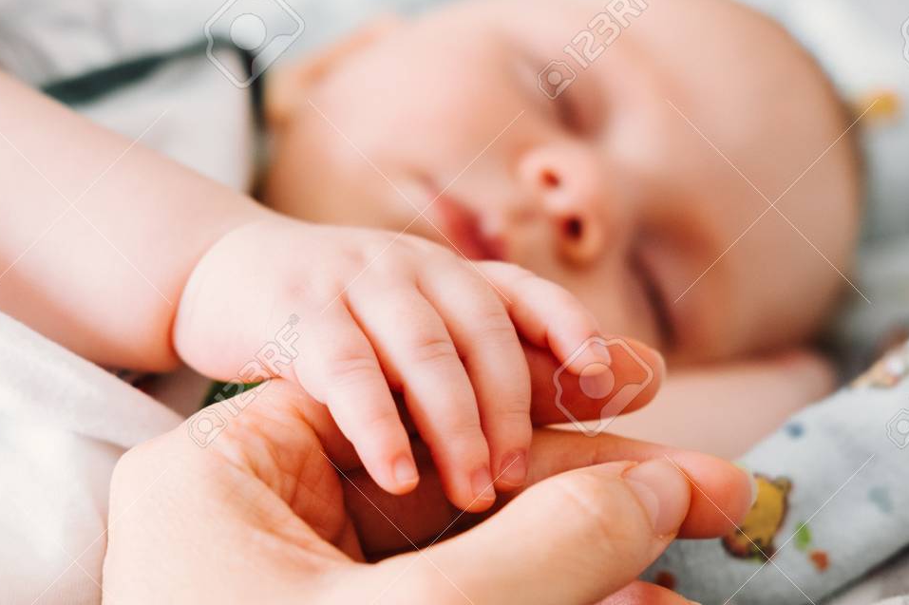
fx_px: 1817
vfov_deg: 18.9
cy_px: 348
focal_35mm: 72
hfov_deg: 28.1
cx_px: 421
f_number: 2.8
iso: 500
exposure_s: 1/40
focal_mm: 35
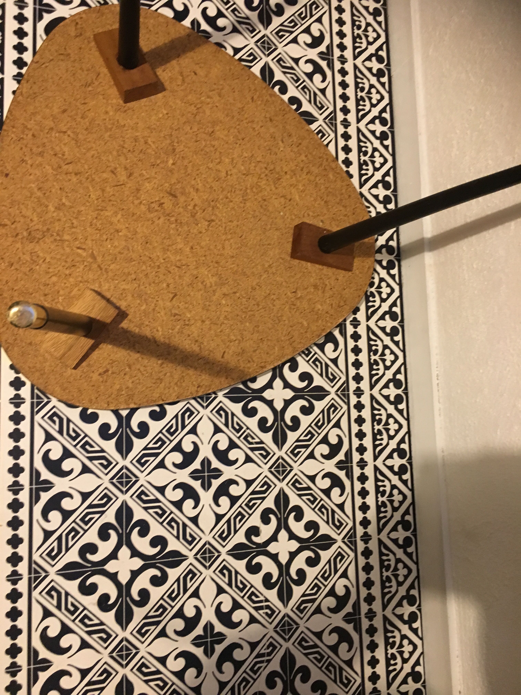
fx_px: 582
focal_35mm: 29
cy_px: 348
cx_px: 260
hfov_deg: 48.2
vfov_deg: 61.7
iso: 200
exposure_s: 1/20
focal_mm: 4.15
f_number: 2.2
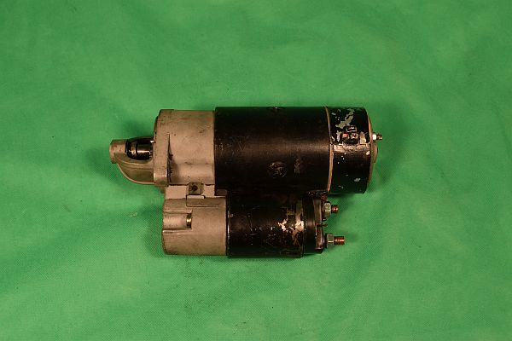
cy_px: 170
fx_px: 555
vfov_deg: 34.2
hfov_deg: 49.6
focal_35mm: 39
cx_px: 256
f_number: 8
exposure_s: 1/250
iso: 320
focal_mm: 26
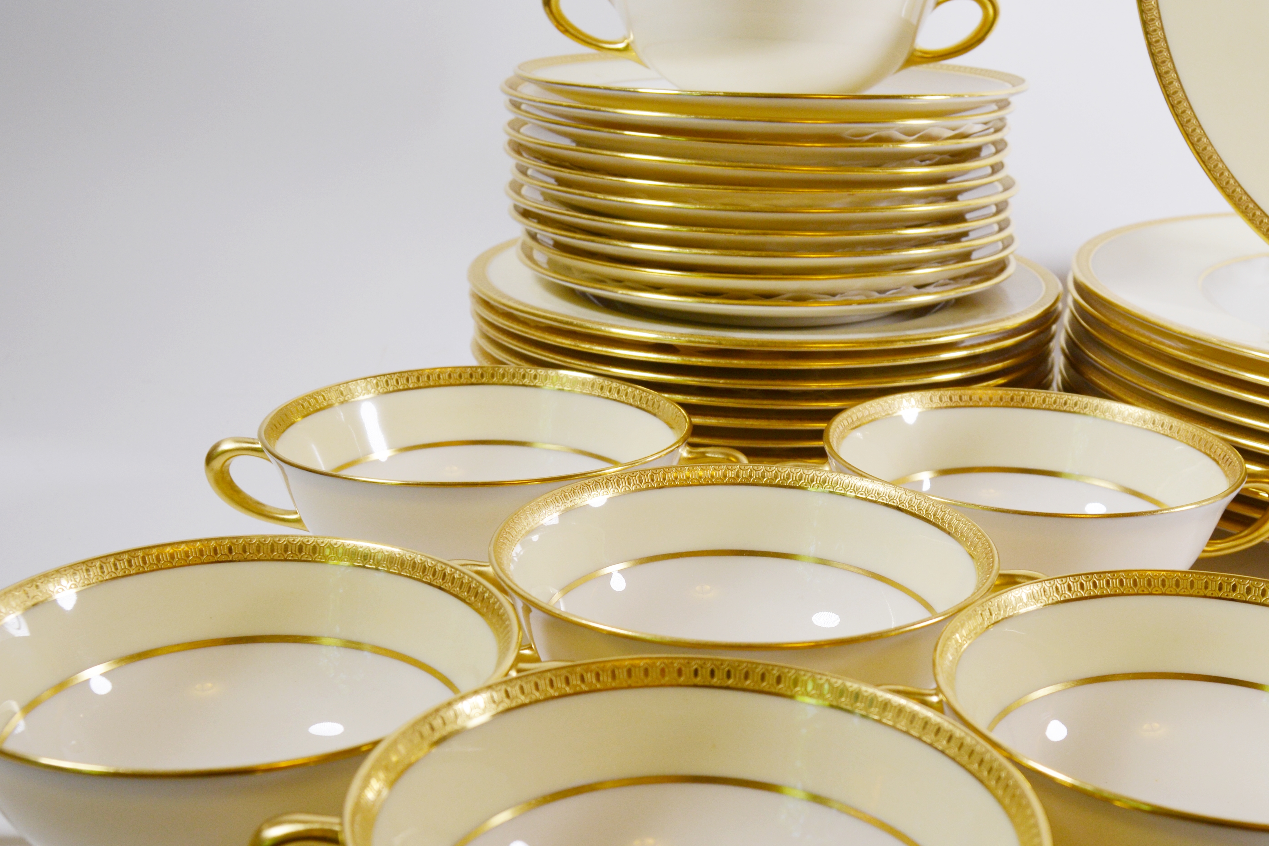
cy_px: 653
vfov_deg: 27.1
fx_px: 1727
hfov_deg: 40.1
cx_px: 776
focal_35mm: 49
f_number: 5.6
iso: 220
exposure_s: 1/125
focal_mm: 20
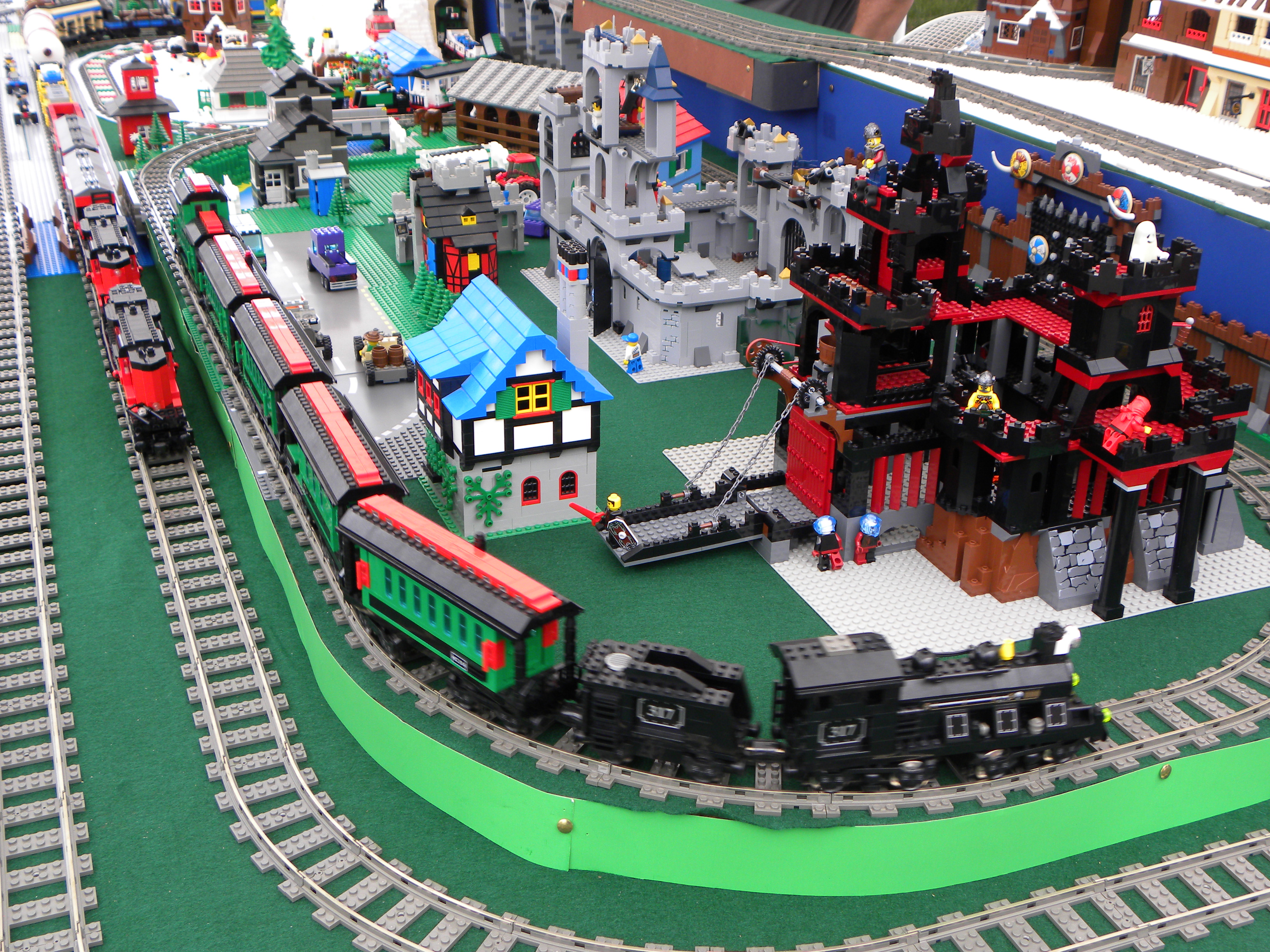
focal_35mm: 41
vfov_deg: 35.1
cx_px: 635
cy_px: 476
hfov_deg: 45.8
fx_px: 1504
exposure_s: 1/115
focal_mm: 7.3
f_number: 3.5
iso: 64
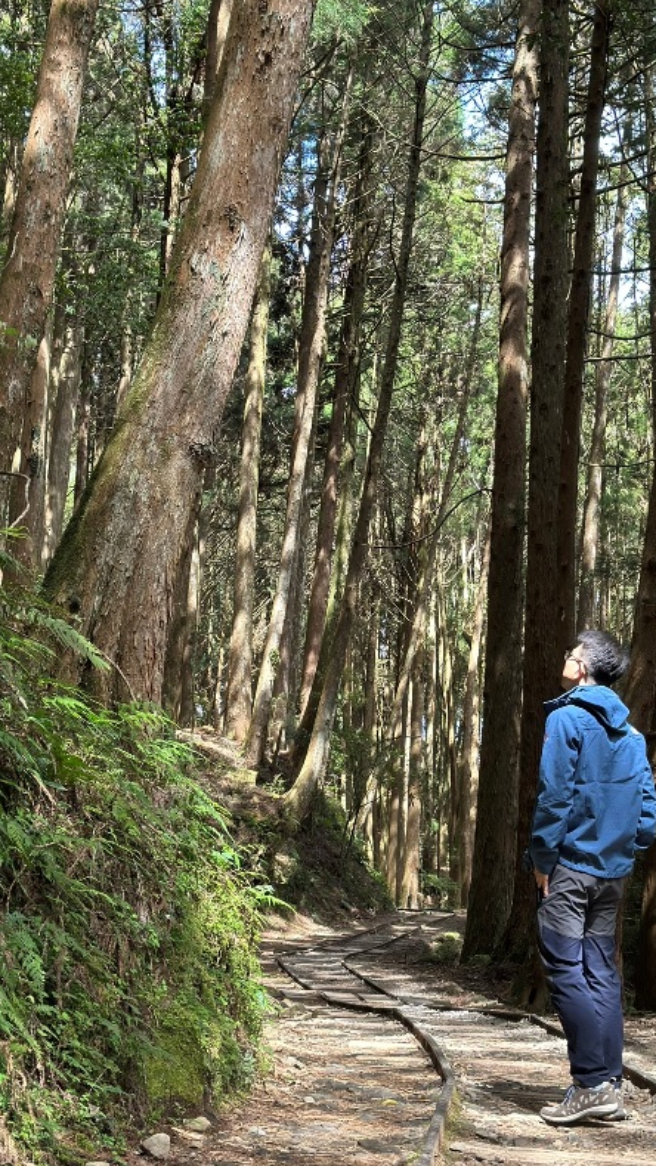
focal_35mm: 53
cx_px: 362
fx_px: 1638
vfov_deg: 39.2
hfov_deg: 22.6
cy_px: 587
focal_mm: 6.86
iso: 80
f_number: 1.78
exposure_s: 1/224
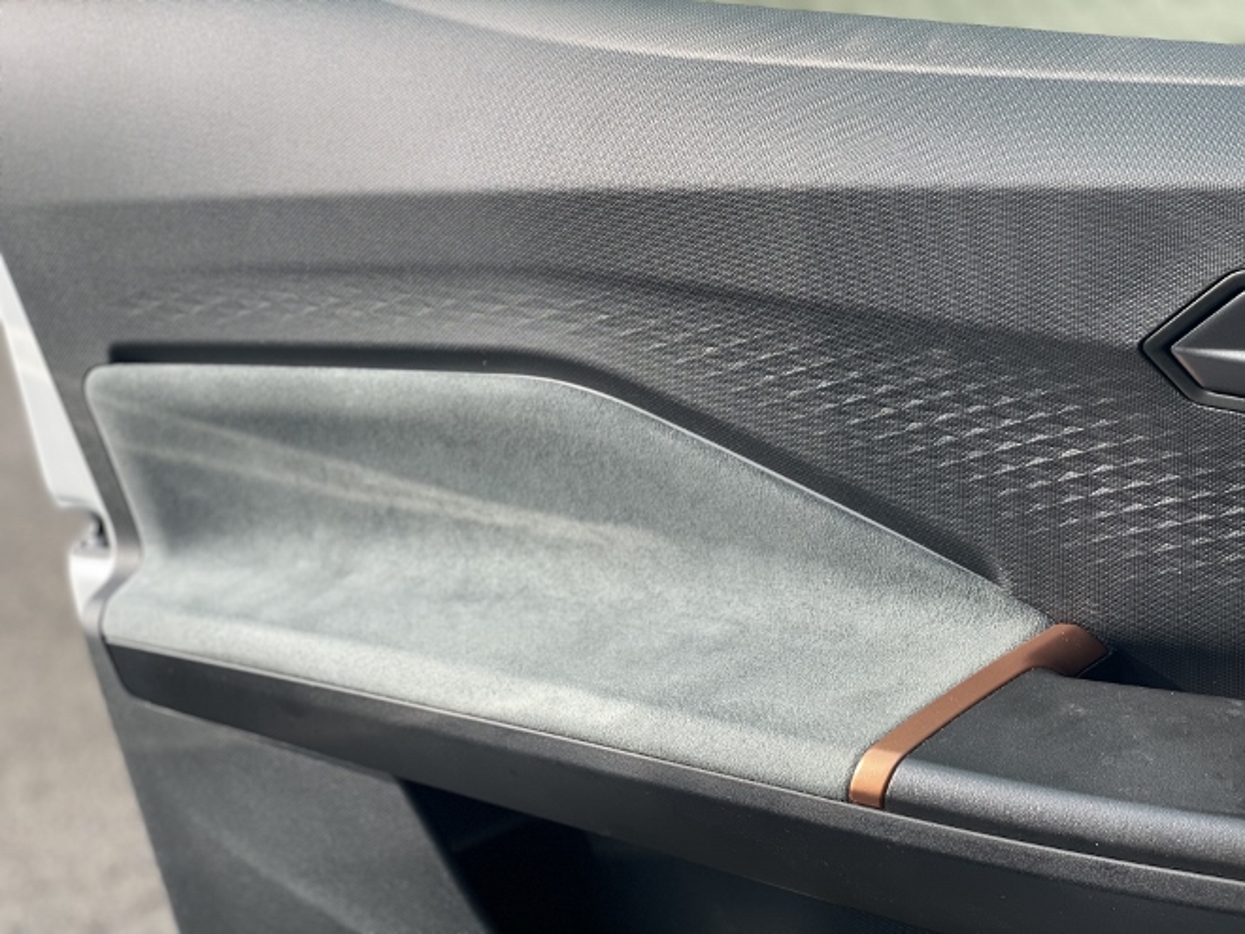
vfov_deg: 28.0
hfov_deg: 36.8
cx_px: 622
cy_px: 467
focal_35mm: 52
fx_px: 1870
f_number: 2
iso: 25
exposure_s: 1/208
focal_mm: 6
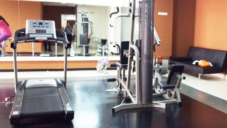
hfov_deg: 44.8
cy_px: 59
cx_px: 151
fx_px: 271
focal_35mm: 45
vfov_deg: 26.6
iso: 320
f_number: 2.2
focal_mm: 4.15
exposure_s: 1/20
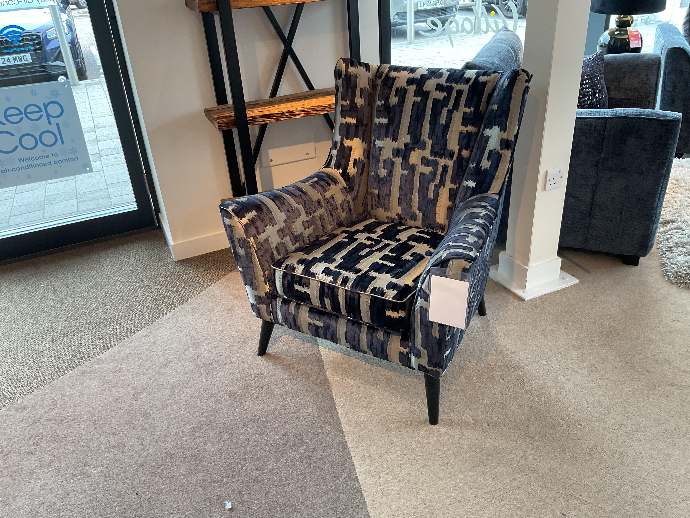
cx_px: 345
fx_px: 578
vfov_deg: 48.2
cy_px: 259
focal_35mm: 29
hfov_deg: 61.7
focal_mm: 3
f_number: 1.8
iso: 50
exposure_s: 1/100
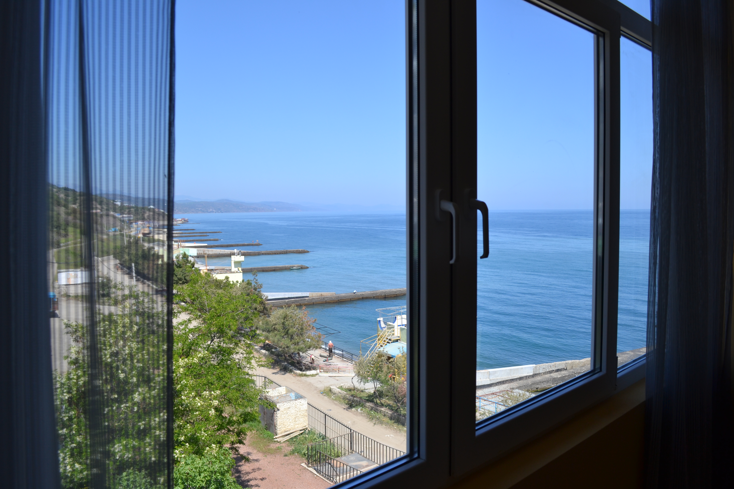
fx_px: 550
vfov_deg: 47.9
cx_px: 367
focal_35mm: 27
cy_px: 244
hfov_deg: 67.4
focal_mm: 18
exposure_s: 1/200
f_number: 7.1
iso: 100
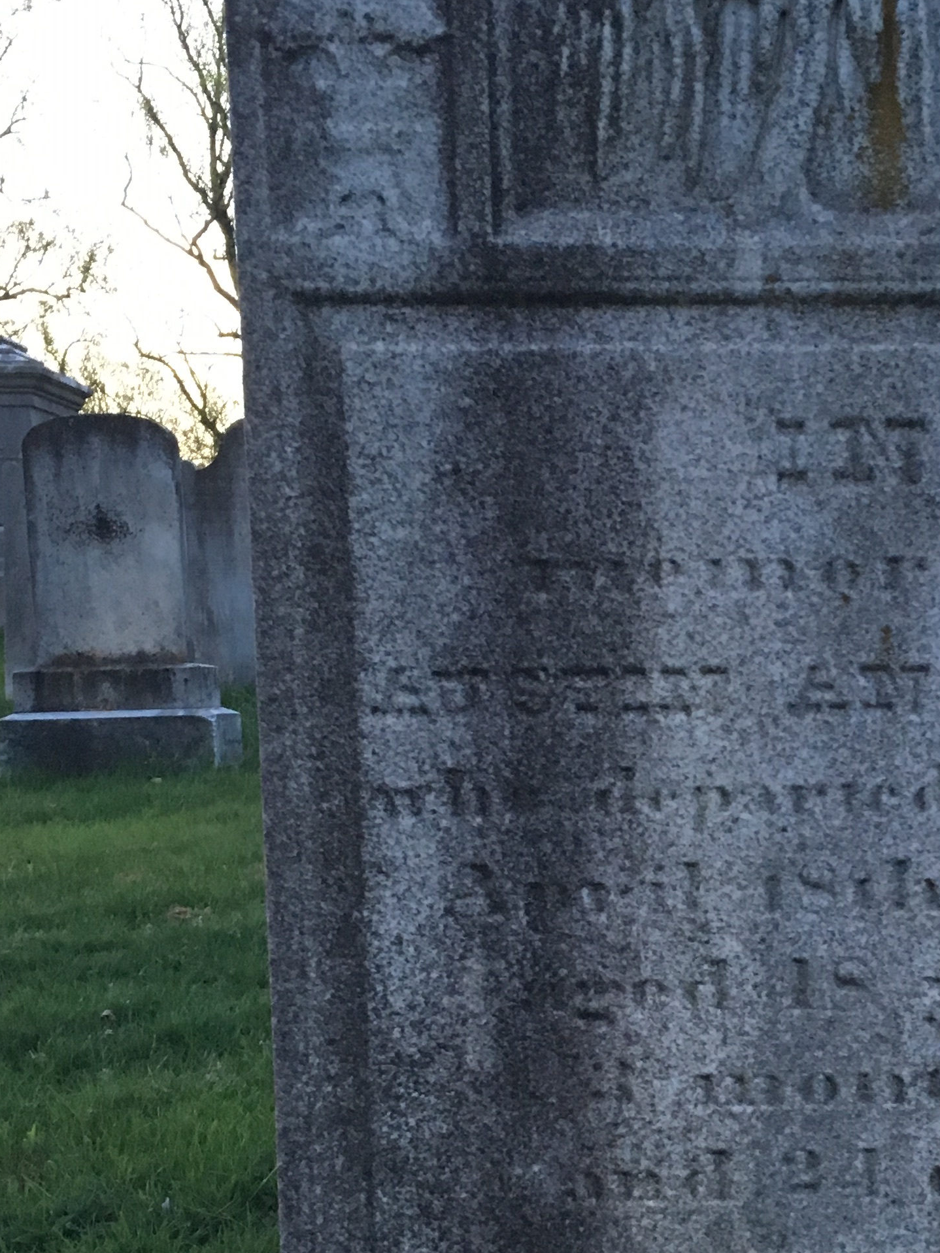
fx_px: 2208
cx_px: 829
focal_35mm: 61
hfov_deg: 23.5
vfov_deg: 31.4
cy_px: 865
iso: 160
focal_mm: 4.15
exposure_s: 1/30
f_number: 2.2
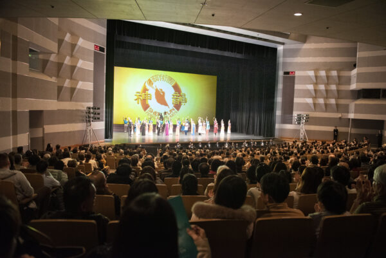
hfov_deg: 73.7
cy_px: 129
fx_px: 258
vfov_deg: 53.2
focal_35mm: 24
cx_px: 193
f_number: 2.8
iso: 8000
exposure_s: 1/80
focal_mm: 24
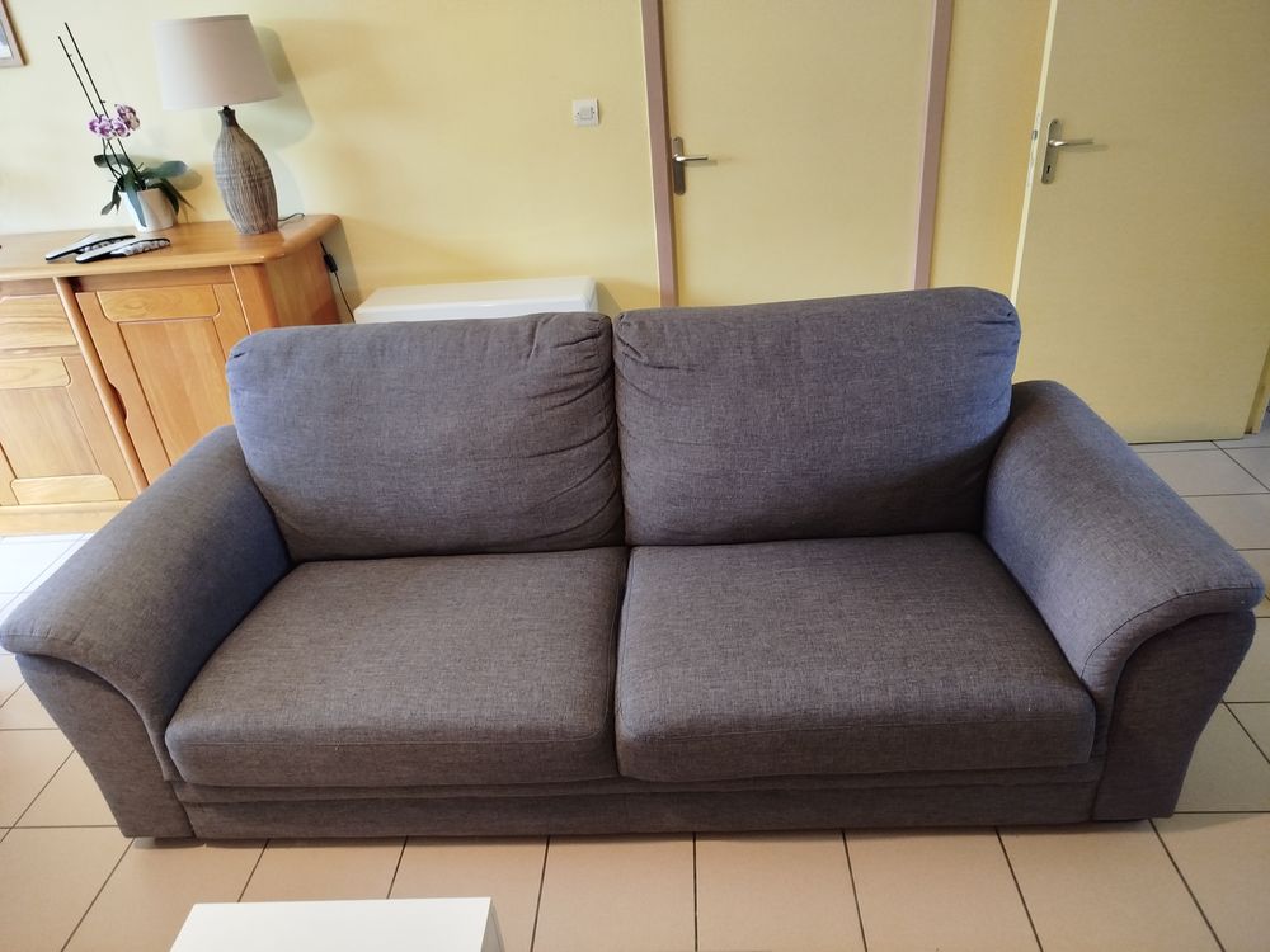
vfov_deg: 56.8
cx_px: 635
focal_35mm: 24
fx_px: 881
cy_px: 476
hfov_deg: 71.6
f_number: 1.7
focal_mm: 5.31
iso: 400
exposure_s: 1/33
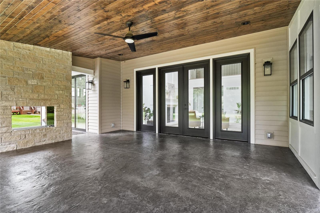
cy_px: 106
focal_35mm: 16
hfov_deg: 96.7
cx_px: 160
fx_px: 142
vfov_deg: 73.7
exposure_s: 1/10
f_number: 8
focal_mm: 8
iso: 400
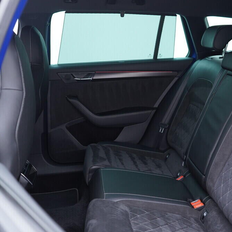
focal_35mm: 47
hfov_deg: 35.8
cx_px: 150
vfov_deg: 36.1
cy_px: 116
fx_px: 356
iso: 400
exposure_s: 1/40
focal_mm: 24
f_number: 2.8
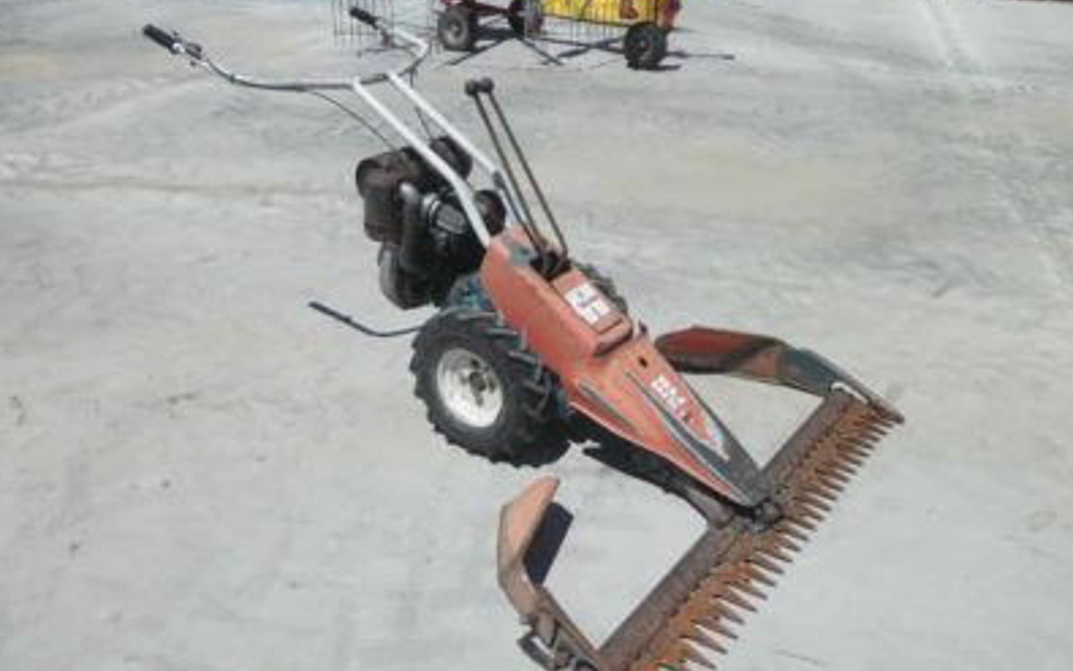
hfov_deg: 64.6
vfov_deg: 43.1
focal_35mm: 29
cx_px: 535
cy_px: 369
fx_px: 848
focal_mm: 4.9
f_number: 8.9
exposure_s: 1/250
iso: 80
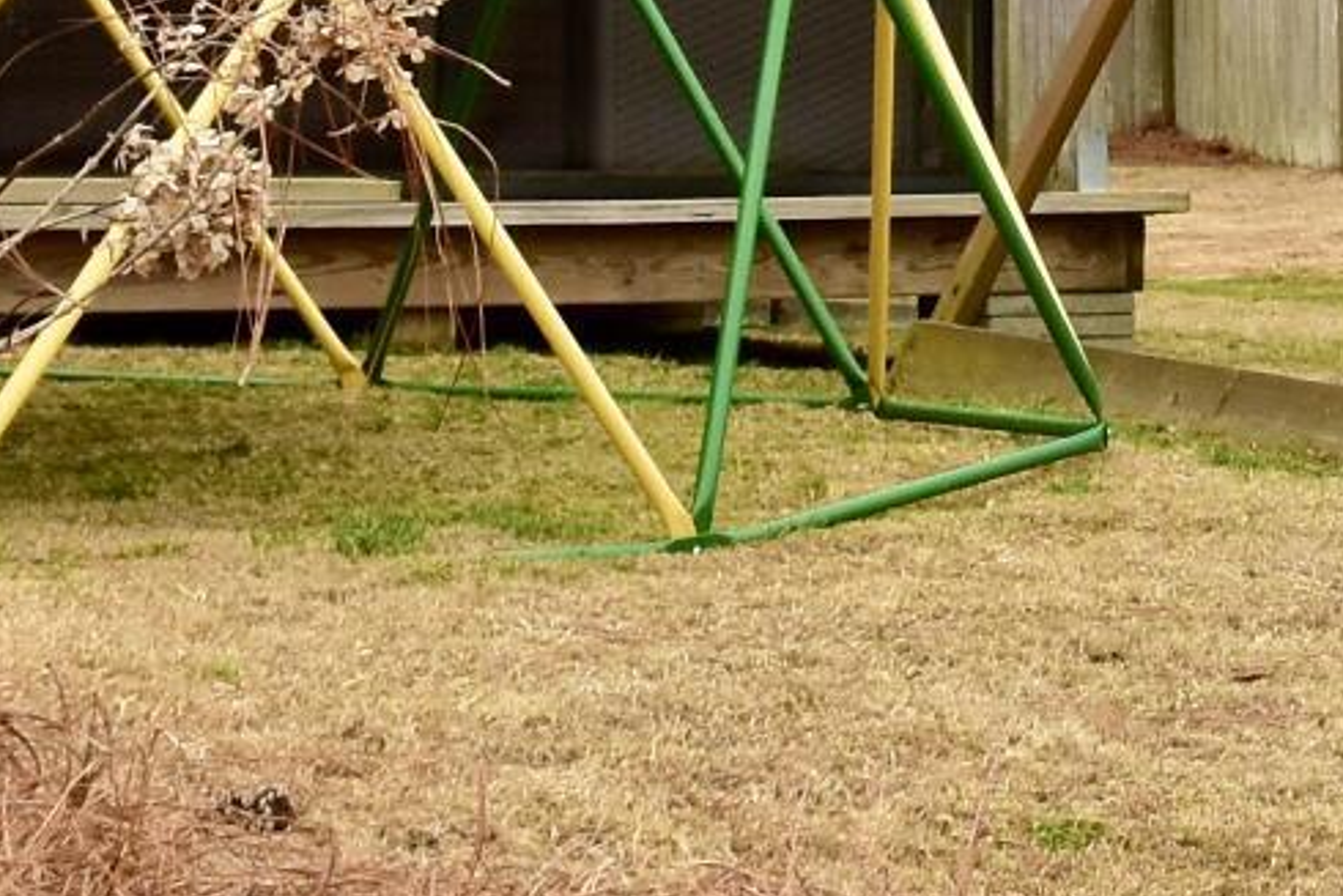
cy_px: -118
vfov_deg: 8.7
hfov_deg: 12.5
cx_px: 1998
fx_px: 5823
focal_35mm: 156
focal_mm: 17
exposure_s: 1/400
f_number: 8
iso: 400
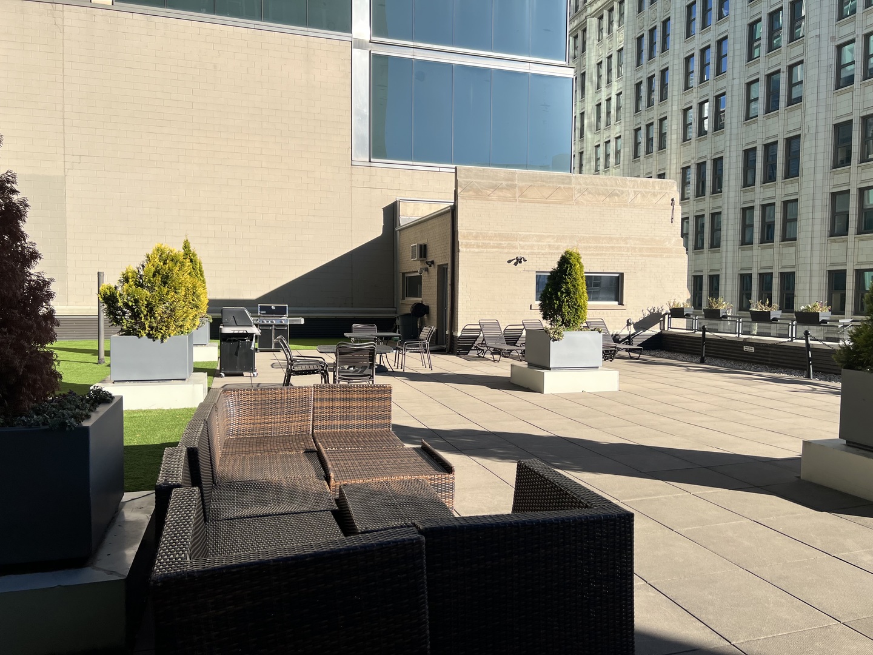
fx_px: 656
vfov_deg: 53.1
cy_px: 328
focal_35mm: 26
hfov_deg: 67.3
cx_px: 436
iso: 50
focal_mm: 5.7
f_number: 1.5
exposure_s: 1/3571
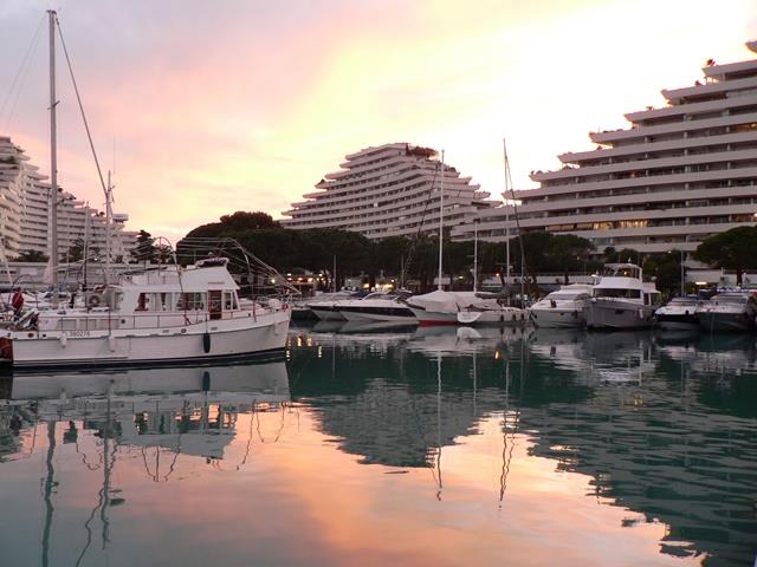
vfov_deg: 40.7
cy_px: 284
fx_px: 765
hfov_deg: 52.6
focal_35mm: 35
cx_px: 378
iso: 150
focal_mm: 6
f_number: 2.8
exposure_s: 1/30
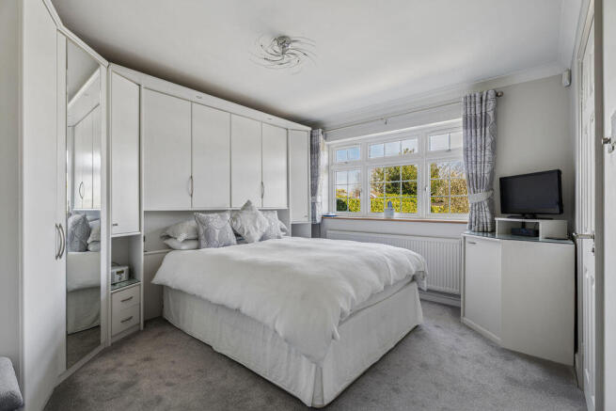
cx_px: 308
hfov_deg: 96.7
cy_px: 206
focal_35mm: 16
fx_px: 274
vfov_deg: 73.8
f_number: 8
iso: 100
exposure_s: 1/13
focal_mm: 16
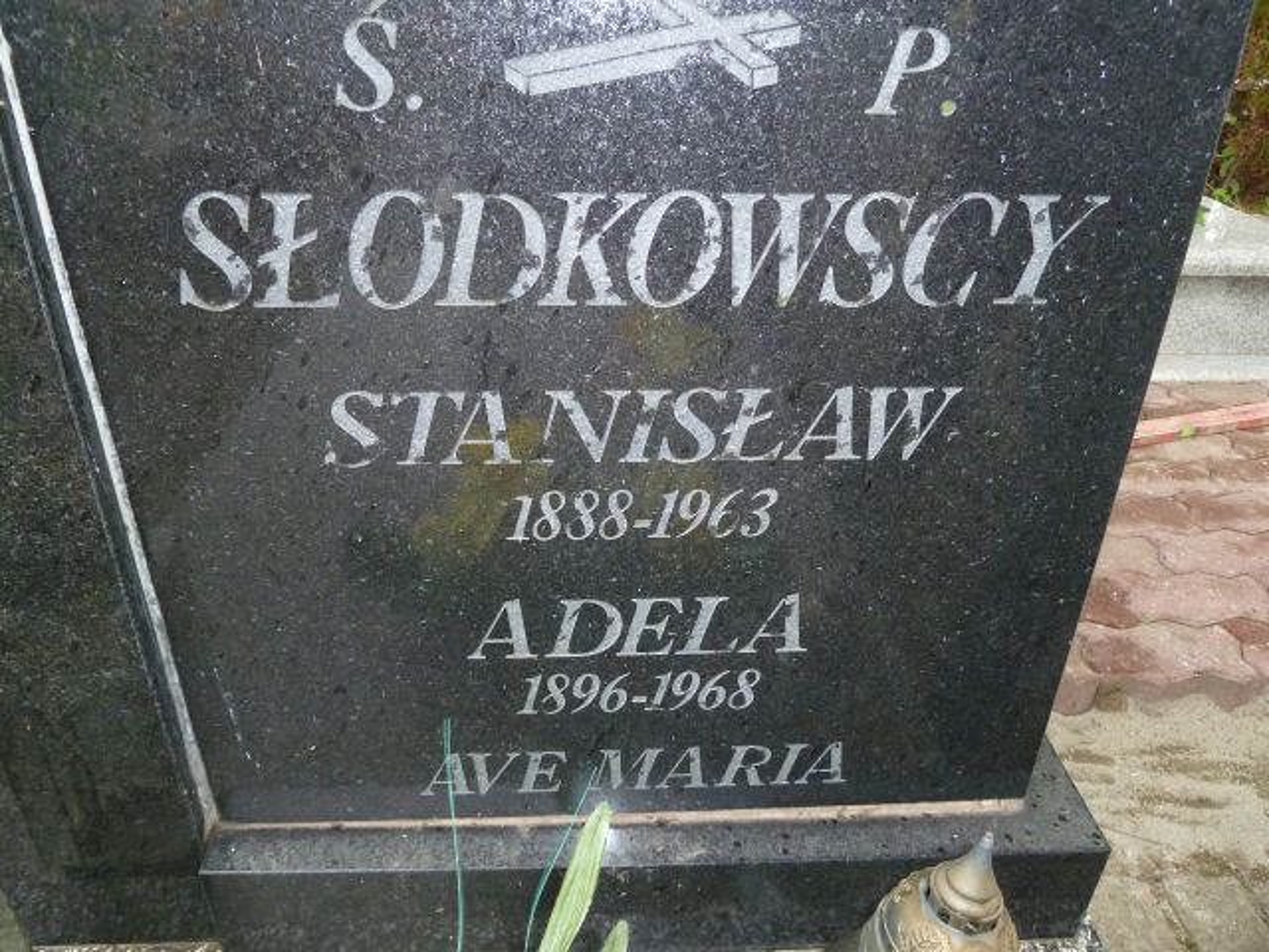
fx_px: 916
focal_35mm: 25
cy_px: 476
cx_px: 634
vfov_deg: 54.9
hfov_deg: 69.4
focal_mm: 4.1
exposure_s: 1/30
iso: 250
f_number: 3.3
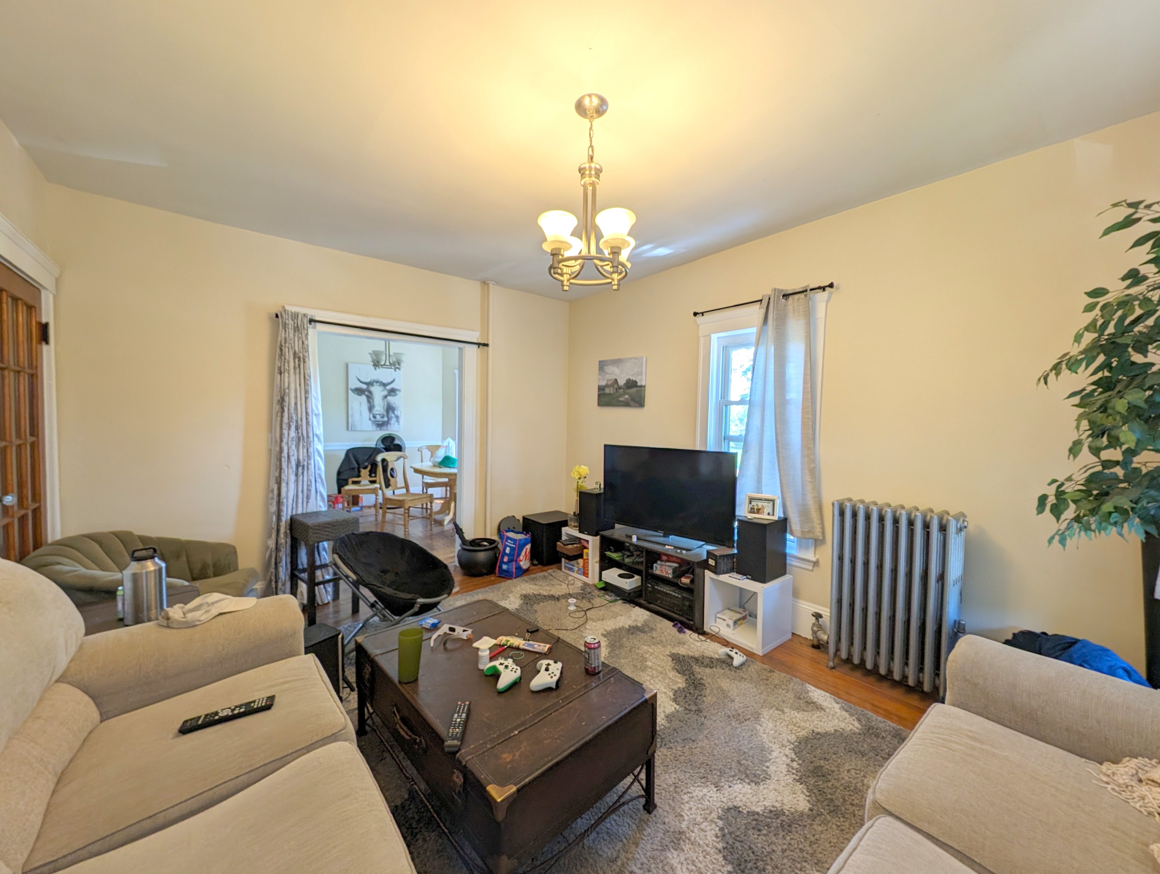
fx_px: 403
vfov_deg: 94.6
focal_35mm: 12
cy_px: 437
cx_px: 580
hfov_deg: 110.5
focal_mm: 2.23
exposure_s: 1/120
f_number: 1.95
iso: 48
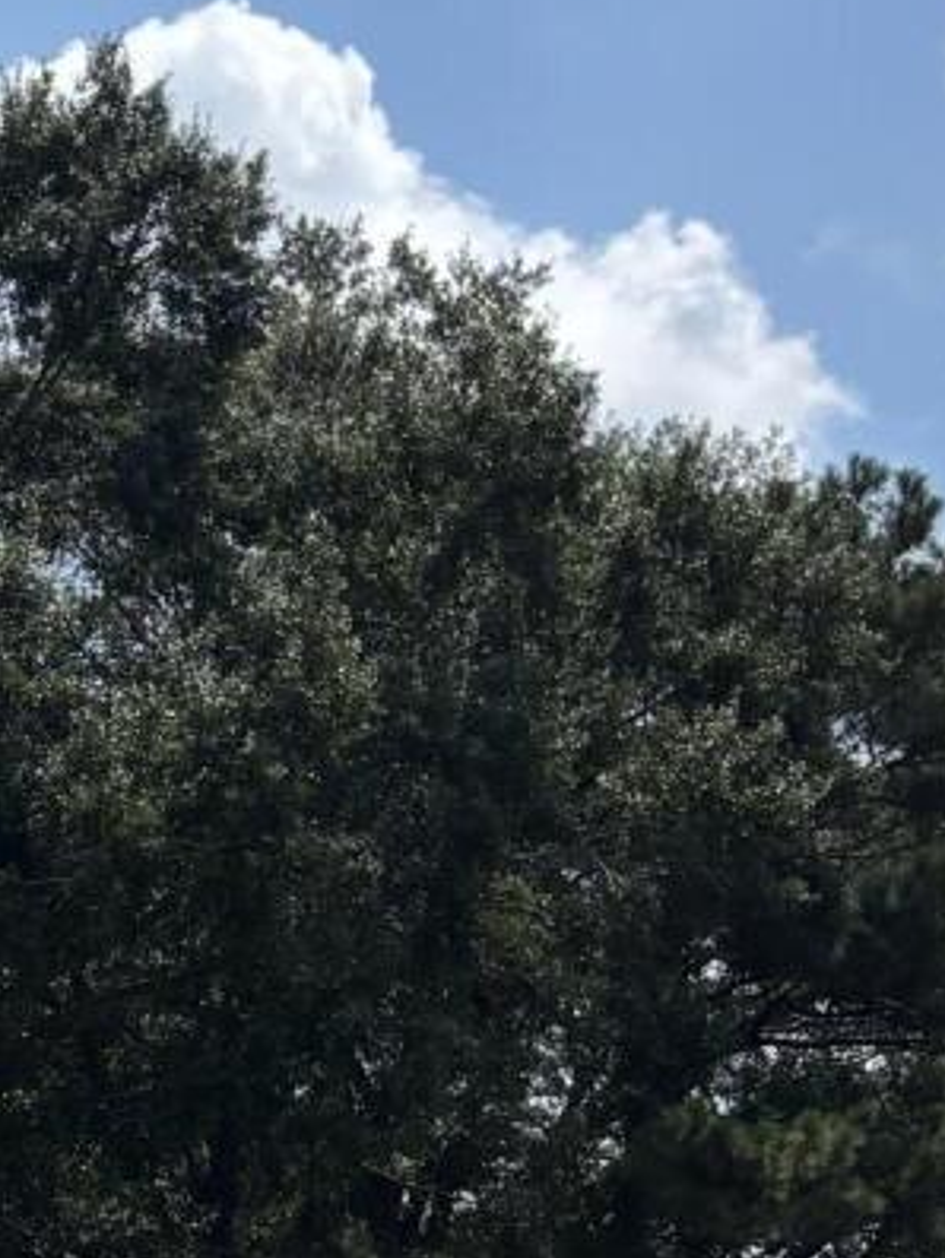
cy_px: 1800
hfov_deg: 10.3
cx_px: -1075
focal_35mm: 131
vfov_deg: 14.2
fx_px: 4766
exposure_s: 1/4630
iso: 50
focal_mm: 5.96
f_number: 1.6
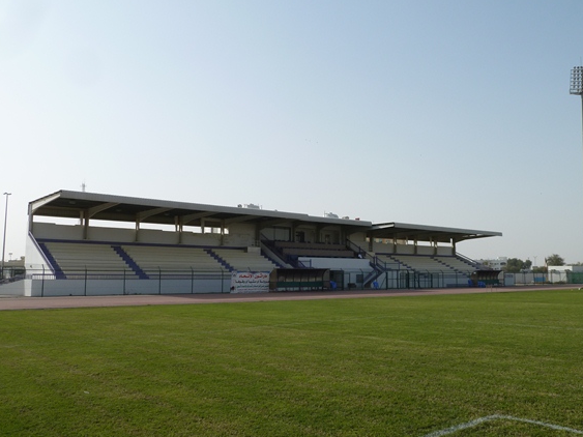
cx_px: 308
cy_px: 221
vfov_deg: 44.1
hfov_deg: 56.8
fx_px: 539
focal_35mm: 32
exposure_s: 1/500
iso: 80
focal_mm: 5
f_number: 5
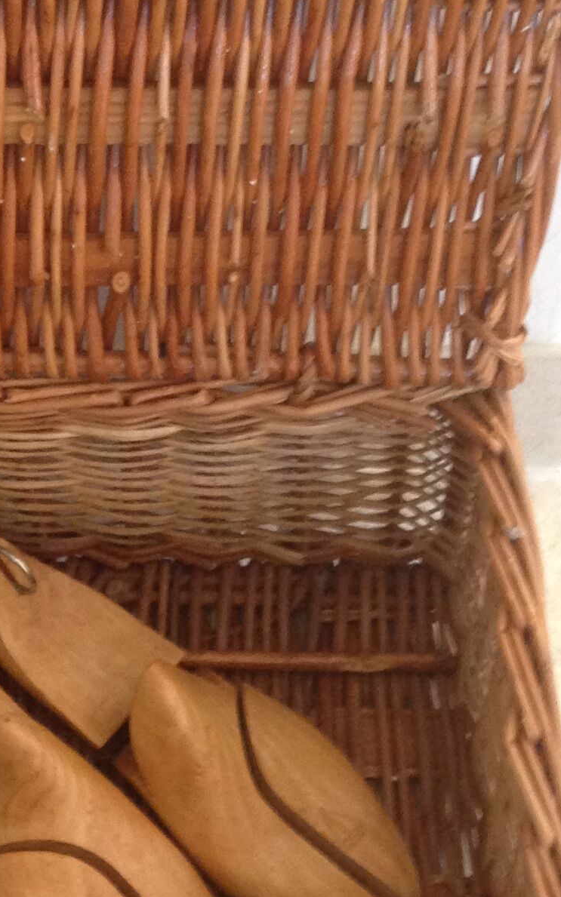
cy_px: 428
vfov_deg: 21.6
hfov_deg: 13.2
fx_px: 2349
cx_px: -159
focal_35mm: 96
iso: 200
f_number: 2.4
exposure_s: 1/20
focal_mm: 4.12
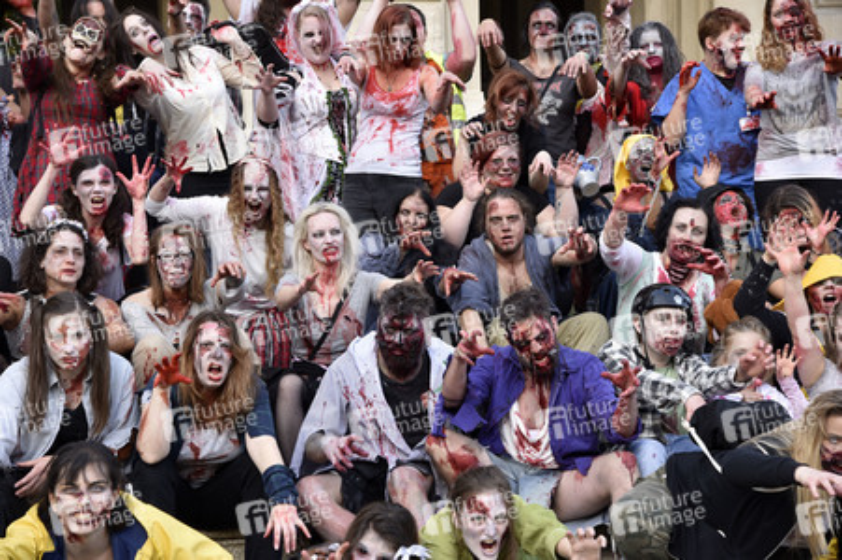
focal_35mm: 82
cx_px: 421
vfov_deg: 16.6
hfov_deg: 24.8
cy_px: 280
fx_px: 1916
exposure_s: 1/160
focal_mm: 82
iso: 400
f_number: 6.3
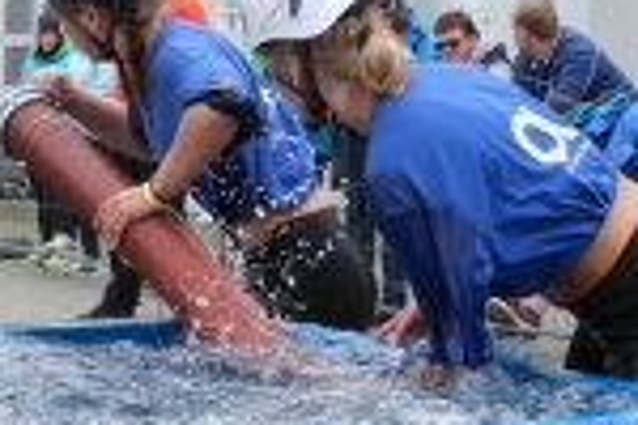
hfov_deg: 16.0
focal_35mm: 127
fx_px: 2251
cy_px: 406
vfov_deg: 10.7
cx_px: 111
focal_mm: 25.4
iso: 800
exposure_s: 1/140
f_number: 16
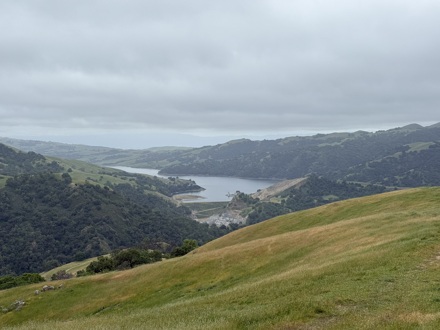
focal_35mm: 48
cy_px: 165
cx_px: 220
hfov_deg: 39.7
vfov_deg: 30.3
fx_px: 610
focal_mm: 6.76
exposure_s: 1/3891
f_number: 1.78
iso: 64
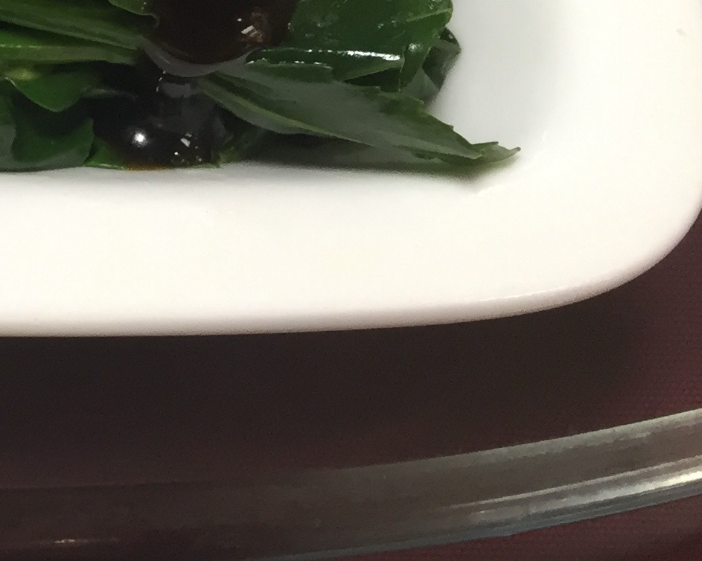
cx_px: -502
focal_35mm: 98
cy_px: -208
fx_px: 2036
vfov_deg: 14.9
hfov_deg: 16.8
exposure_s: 1/30
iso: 64
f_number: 2.2
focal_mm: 4.15
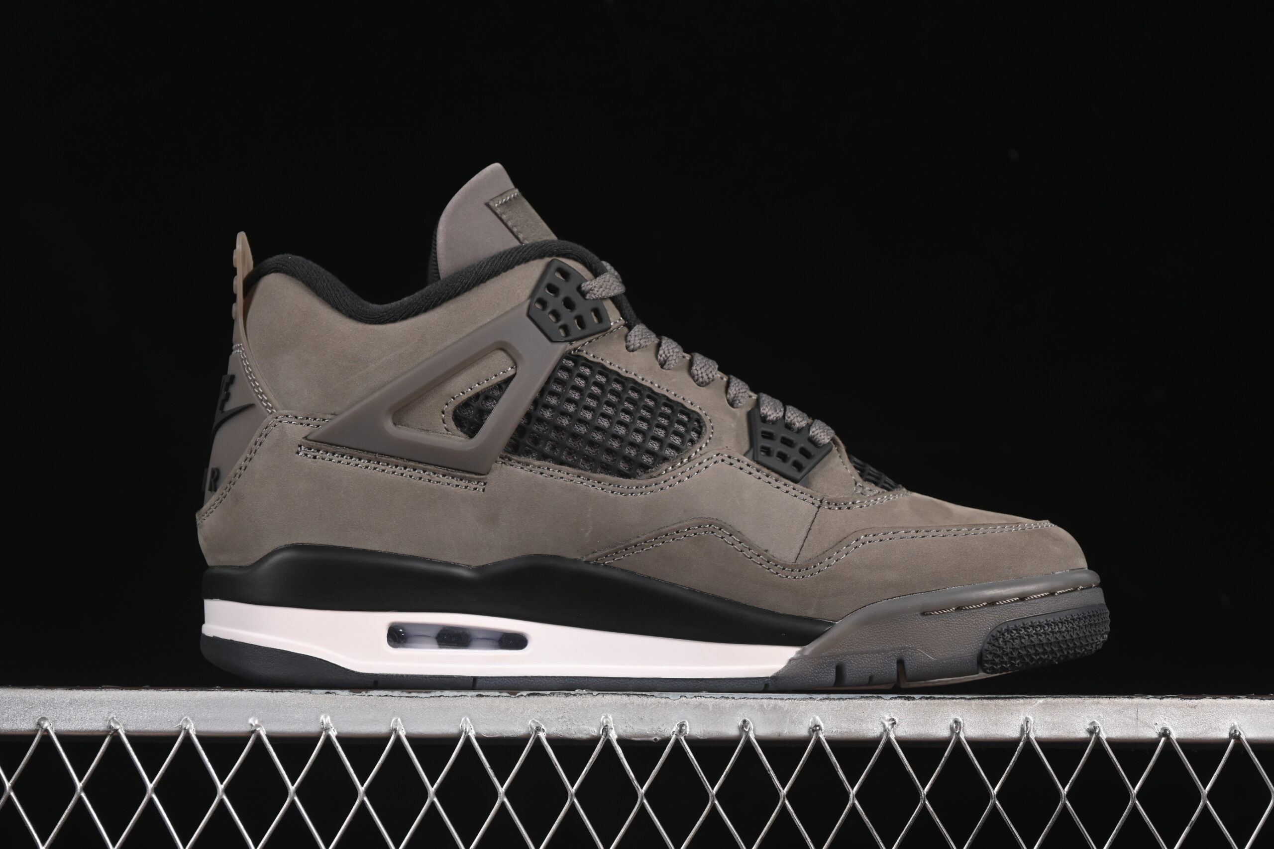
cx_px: 637
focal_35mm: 75
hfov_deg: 27.0
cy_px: 424
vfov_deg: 18.2
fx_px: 2654
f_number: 6.3
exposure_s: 1/50
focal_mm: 50
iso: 160
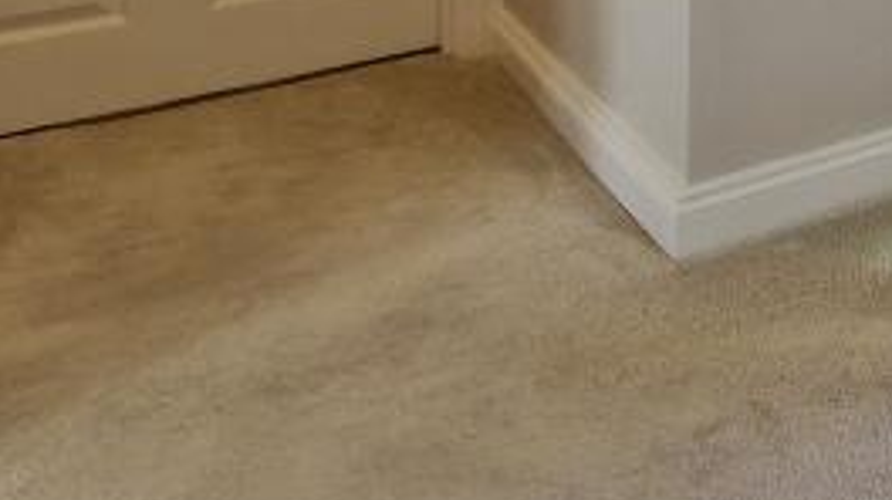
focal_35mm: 55
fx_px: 1300
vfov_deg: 17.4
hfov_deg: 21.3
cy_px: -422
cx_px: 1666
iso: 100
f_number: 2.2
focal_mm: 2.2
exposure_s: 1/50
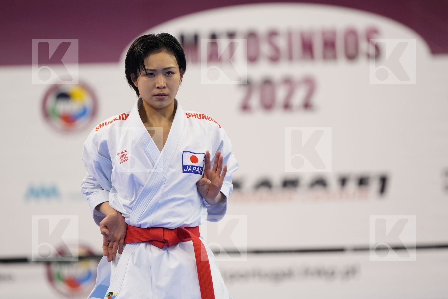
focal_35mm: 250
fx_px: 3111
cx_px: 224
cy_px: 150
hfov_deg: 8.2
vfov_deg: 5.5
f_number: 2.8
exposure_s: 1/500
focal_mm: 167
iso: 1600
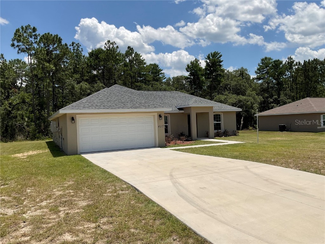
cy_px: 122
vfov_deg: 48.2
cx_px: 162
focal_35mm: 29
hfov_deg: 61.7
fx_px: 272
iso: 20
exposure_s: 1/4405
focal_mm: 3
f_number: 1.8
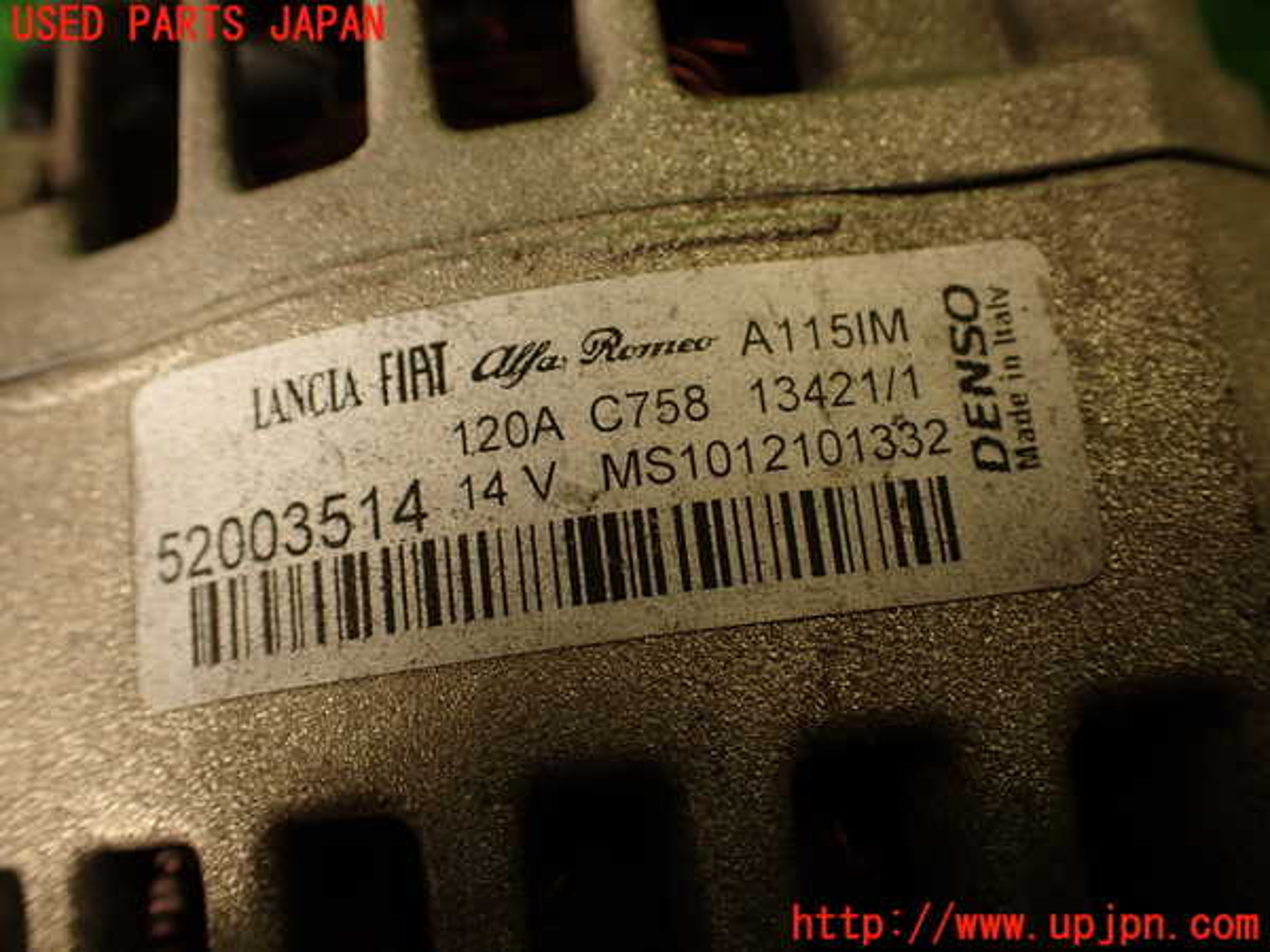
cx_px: 635
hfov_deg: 56.8
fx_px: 1174
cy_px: 476
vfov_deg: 44.2
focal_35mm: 32
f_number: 2.4
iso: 100
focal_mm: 5.79
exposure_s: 1/60
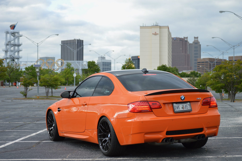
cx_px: 121
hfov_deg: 24.6
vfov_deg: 16.5
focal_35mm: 82
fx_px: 554
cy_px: 80
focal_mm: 55
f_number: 5.6
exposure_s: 1/125
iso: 110
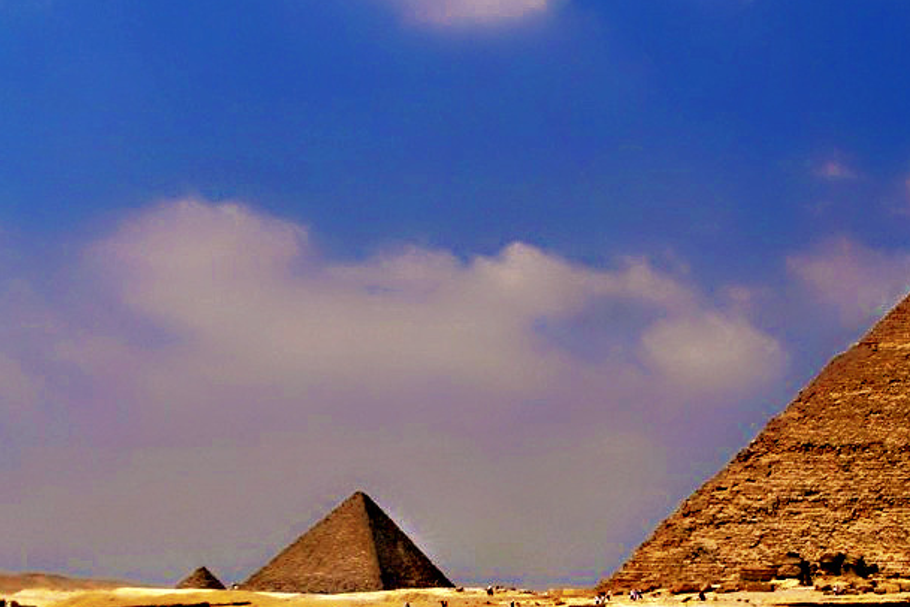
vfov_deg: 21.5
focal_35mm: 63
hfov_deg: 31.5
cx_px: 643
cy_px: 399
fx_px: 1592
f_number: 5.6
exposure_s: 1/640
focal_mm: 6.3
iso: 80
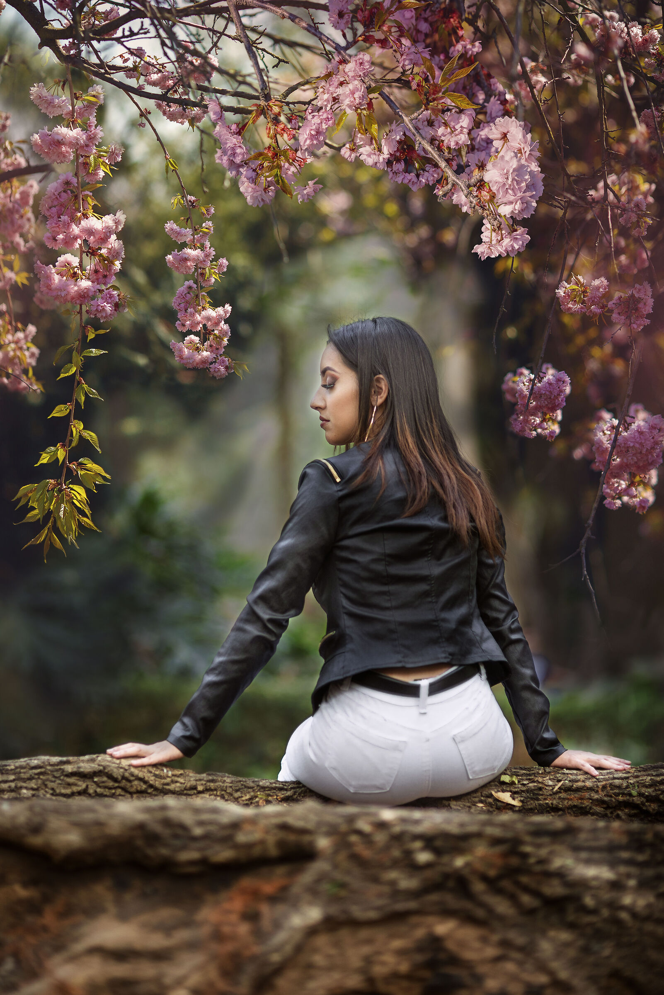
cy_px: 498
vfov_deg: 23.9
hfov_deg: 16.1
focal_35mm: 85
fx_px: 2349
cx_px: 332
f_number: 1.4
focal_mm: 85
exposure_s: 1/125
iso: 500
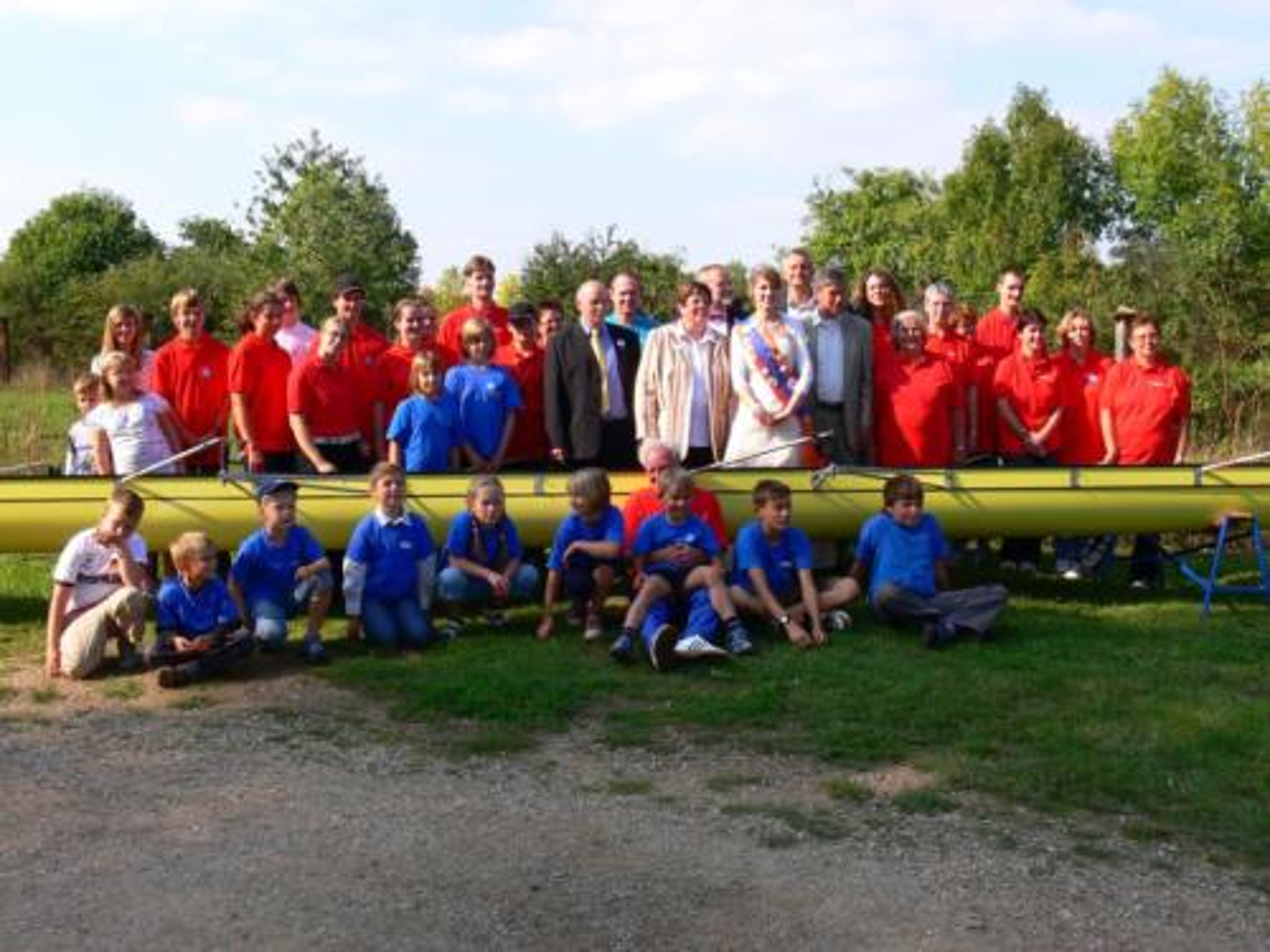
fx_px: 1284
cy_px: 476
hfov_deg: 52.6
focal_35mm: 35
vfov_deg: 40.7
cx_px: 635
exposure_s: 1/200
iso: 100
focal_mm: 7.4
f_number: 6.3
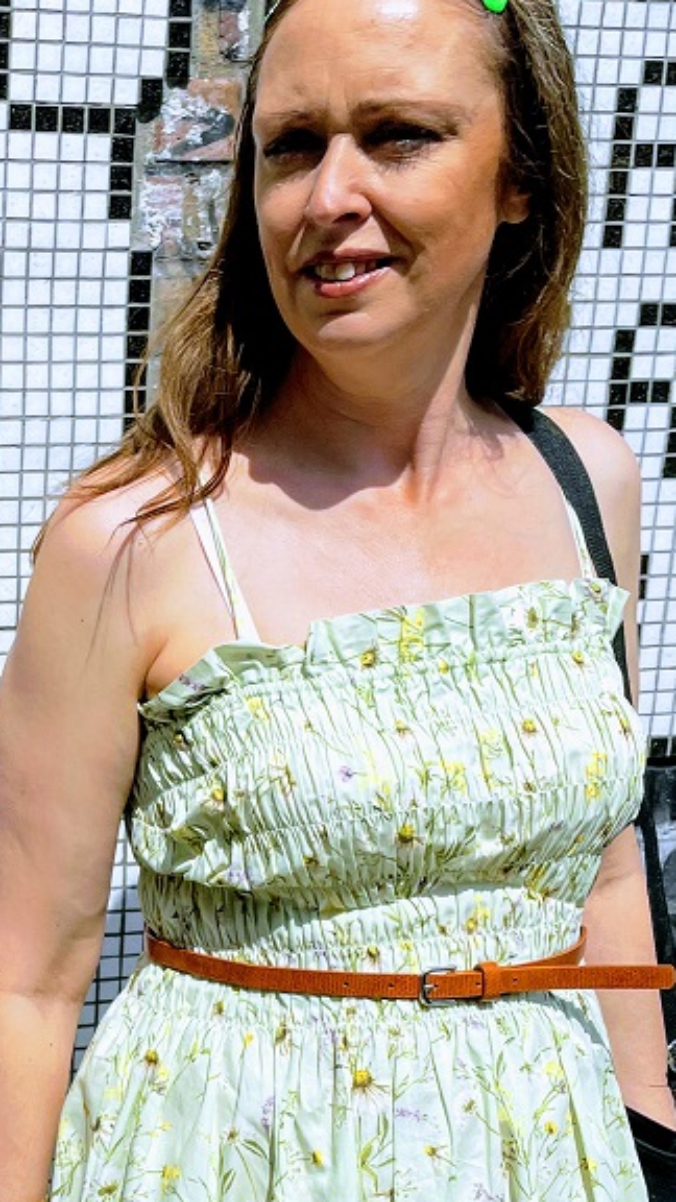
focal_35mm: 59
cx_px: -156
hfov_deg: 19.1
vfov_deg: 34.9
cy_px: 866
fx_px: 1880
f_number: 1.6
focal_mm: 4.2
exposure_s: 1/6494
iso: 32
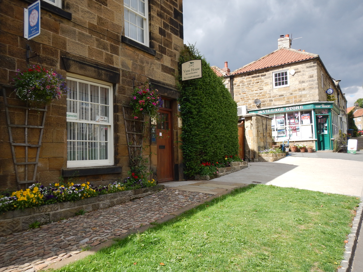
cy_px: 136
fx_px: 294
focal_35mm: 28
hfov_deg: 63.4
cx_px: 182
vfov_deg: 49.7
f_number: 3.9
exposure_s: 1/500
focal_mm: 5
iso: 125
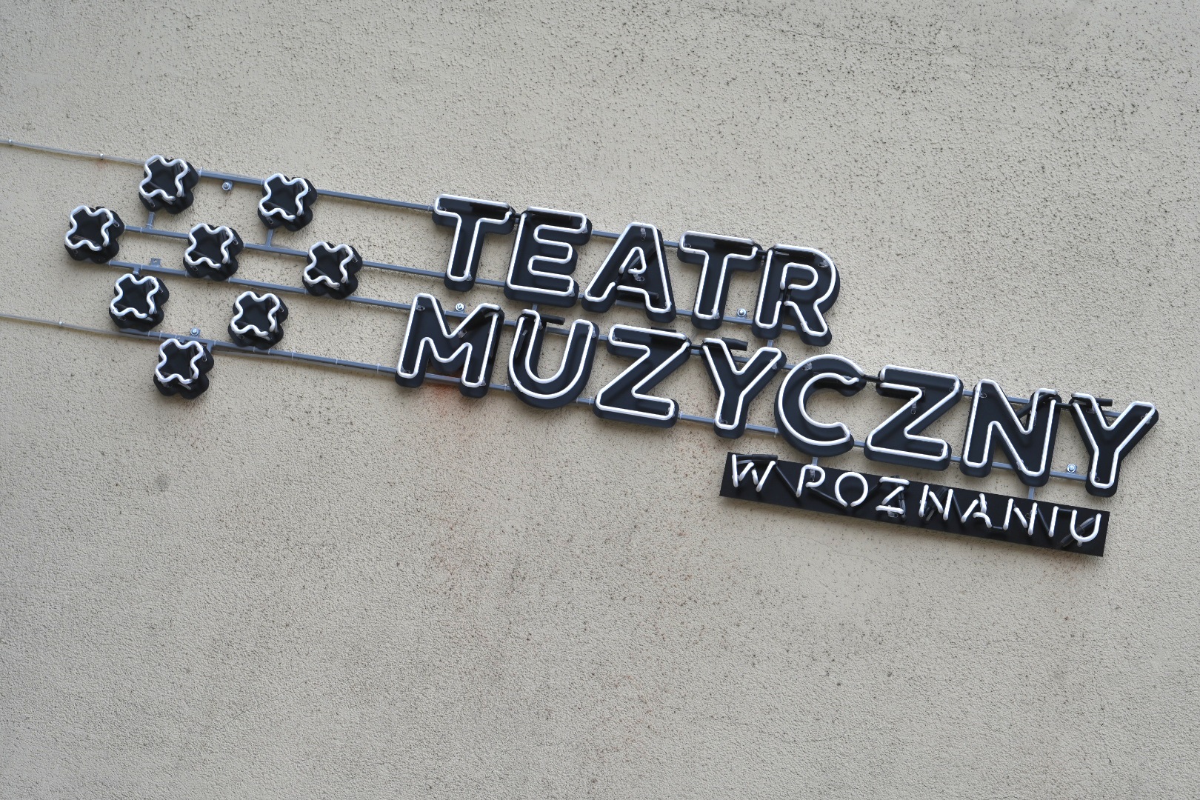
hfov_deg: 20.0
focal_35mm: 102
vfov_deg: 13.4
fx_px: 3400
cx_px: 600
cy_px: 400
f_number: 6.3
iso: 100
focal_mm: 102
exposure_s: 1/323
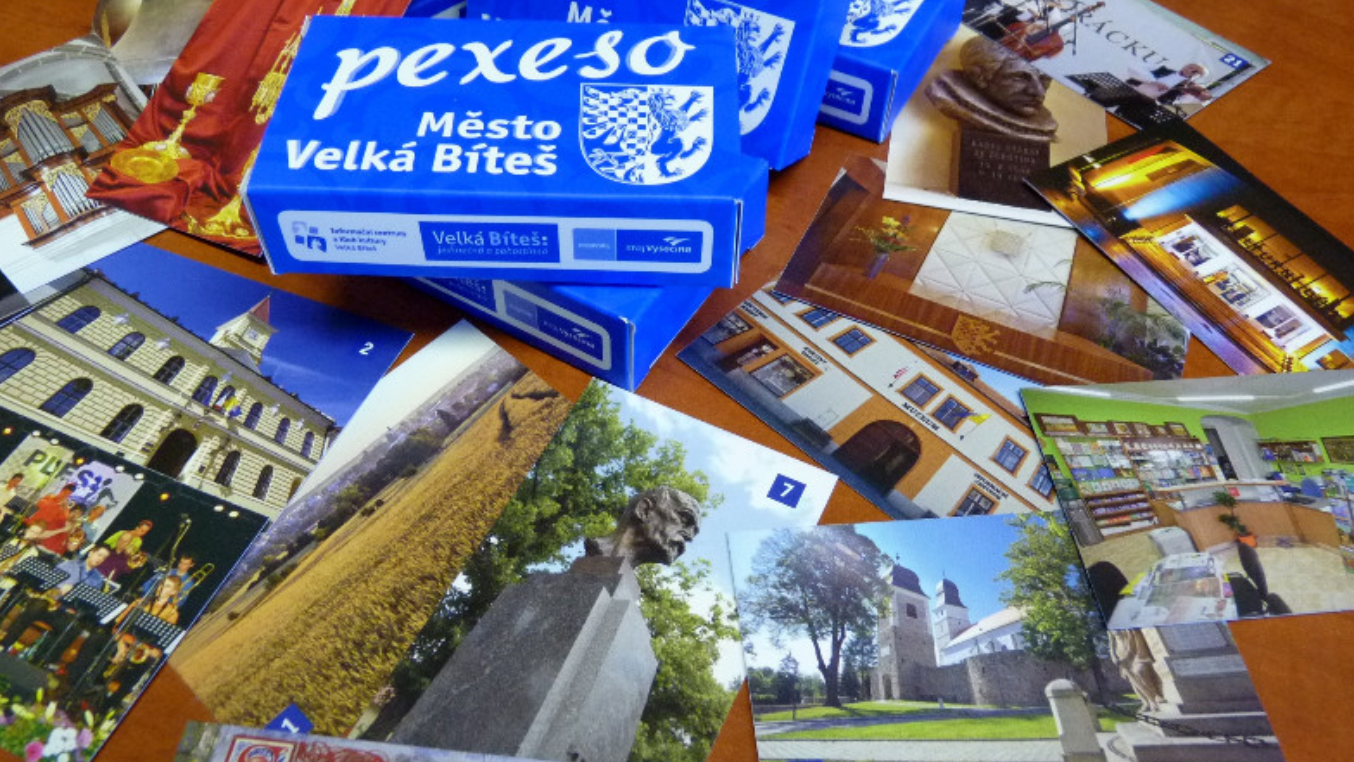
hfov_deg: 64.3
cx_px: 675
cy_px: 351
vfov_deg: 38.9
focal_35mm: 30
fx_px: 1077
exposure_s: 1/30
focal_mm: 4.8
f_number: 3.2
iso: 400
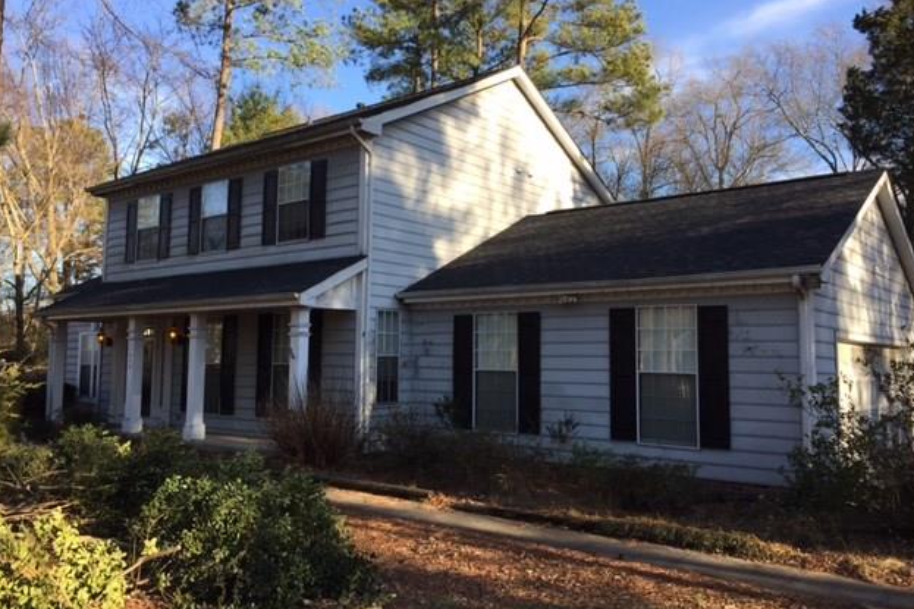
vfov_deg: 42.3
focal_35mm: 31
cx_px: 455
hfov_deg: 60.3
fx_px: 787
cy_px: 304
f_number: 2.2
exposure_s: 1/534
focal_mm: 4.15
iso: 32
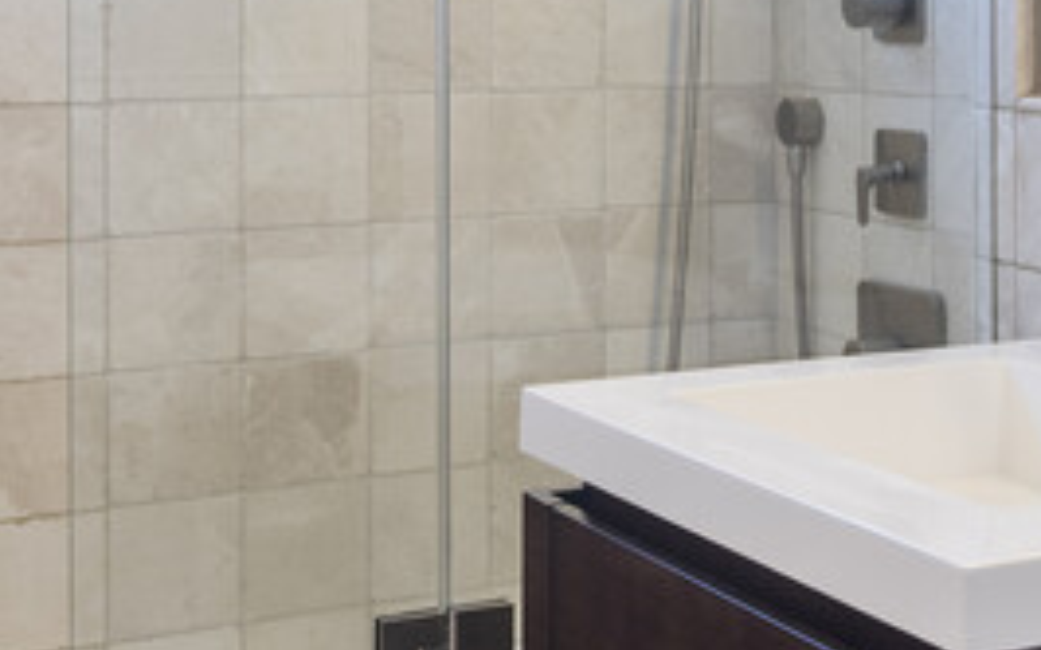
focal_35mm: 69
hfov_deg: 29.4
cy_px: 51
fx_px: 1957
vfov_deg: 18.5
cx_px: 769
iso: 320
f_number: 3.5
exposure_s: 1/15
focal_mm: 18
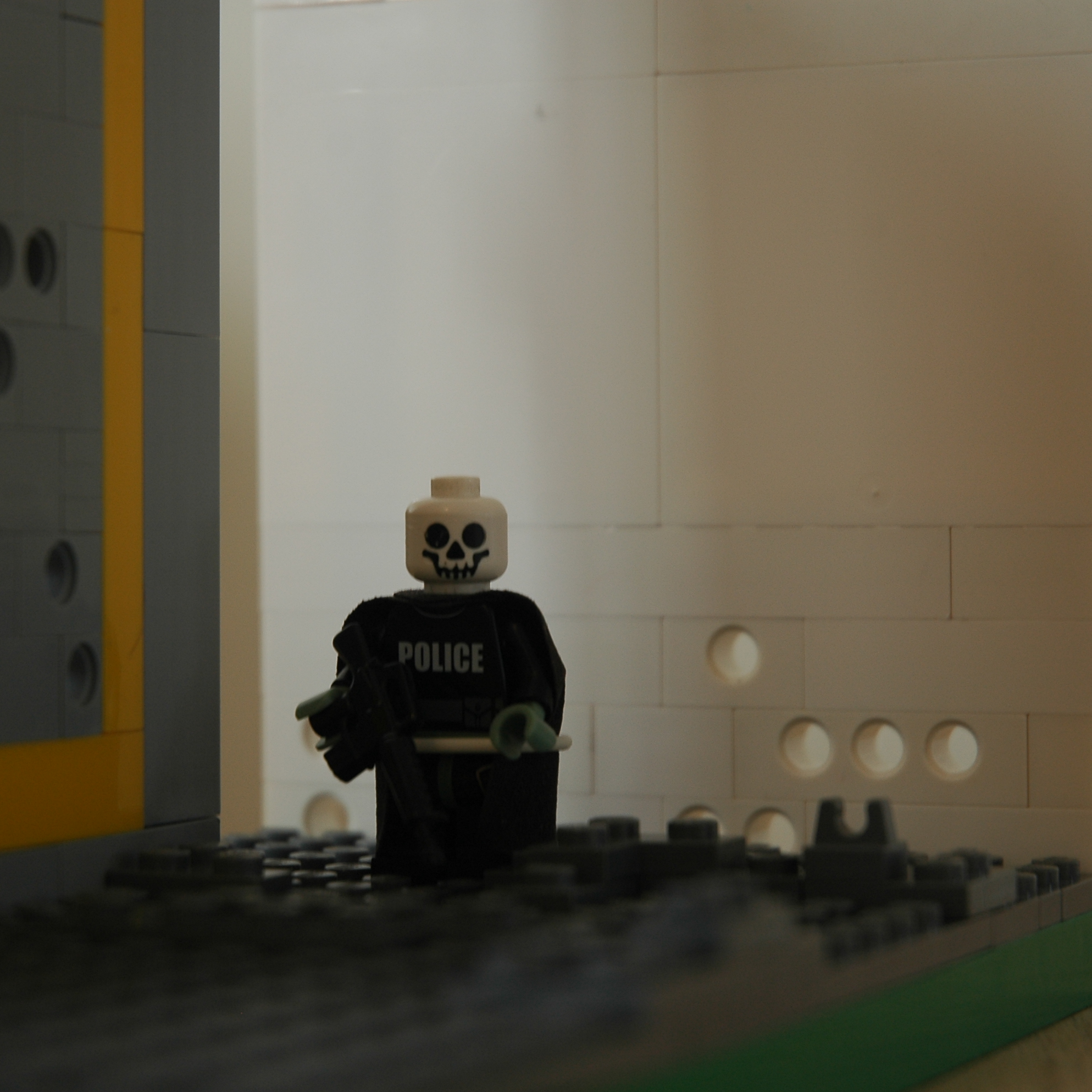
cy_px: 547
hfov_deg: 12.9
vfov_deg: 12.9
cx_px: 441
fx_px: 4818
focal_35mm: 135
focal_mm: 70
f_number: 4.5
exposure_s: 1/40
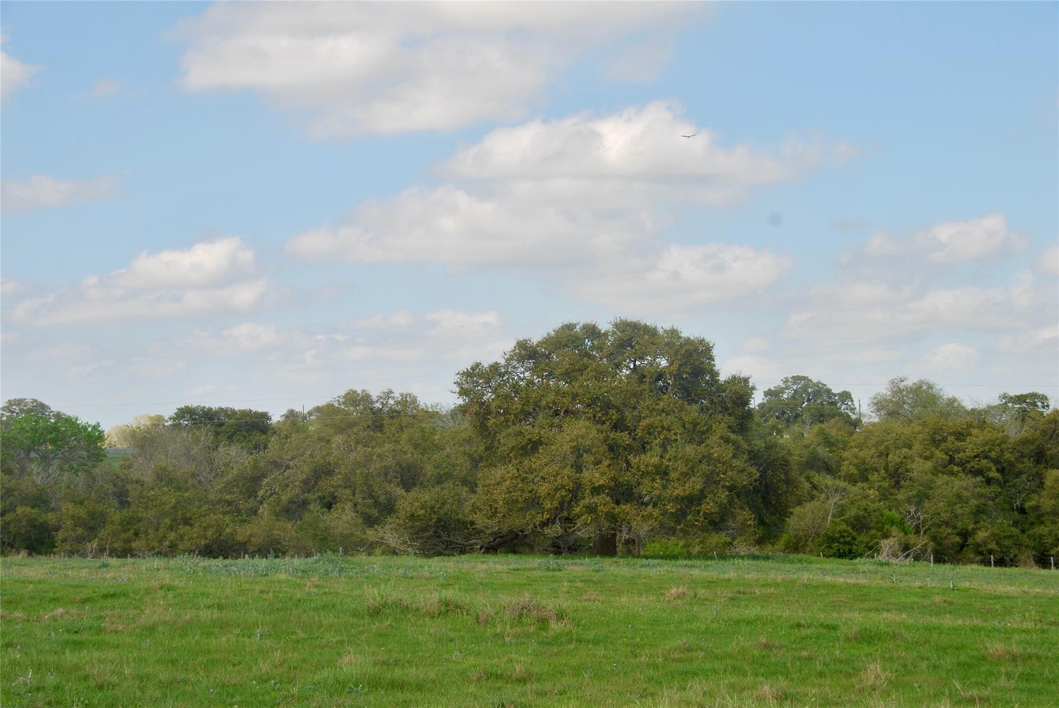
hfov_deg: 26.0
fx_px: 2297
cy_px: 354
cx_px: 530
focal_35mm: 78
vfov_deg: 17.5
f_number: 9
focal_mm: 52
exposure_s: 1/200
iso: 100
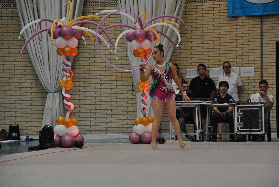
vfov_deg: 10.7
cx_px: 140
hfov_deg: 15.9
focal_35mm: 129
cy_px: 94
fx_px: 1001
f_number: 5.3
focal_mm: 86
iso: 800
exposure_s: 1/250
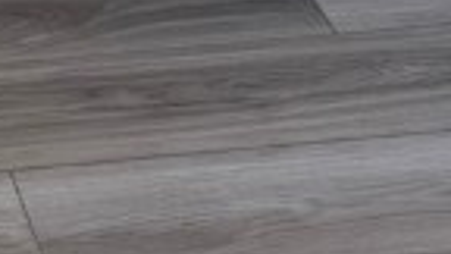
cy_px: -919
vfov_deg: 5.4
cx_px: -373
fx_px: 2224
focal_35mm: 186
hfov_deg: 10.8
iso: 100
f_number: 1.78
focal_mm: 6.76
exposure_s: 1/120
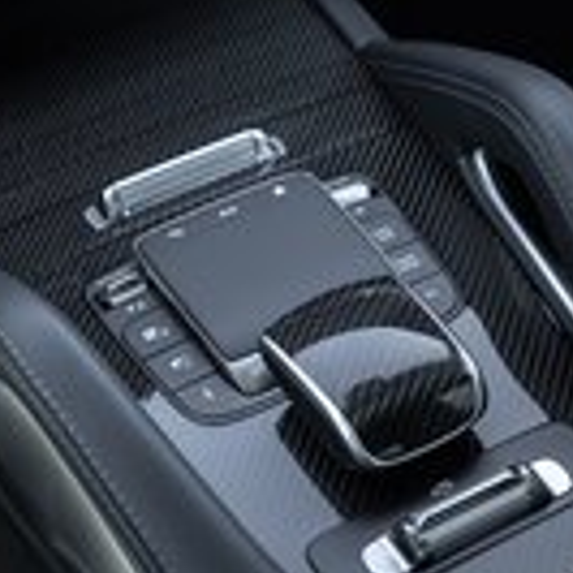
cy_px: 327
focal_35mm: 84
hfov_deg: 20.6
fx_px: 1573
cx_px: 319
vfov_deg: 20.6
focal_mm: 33
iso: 100
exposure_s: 1/100
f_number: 3.5
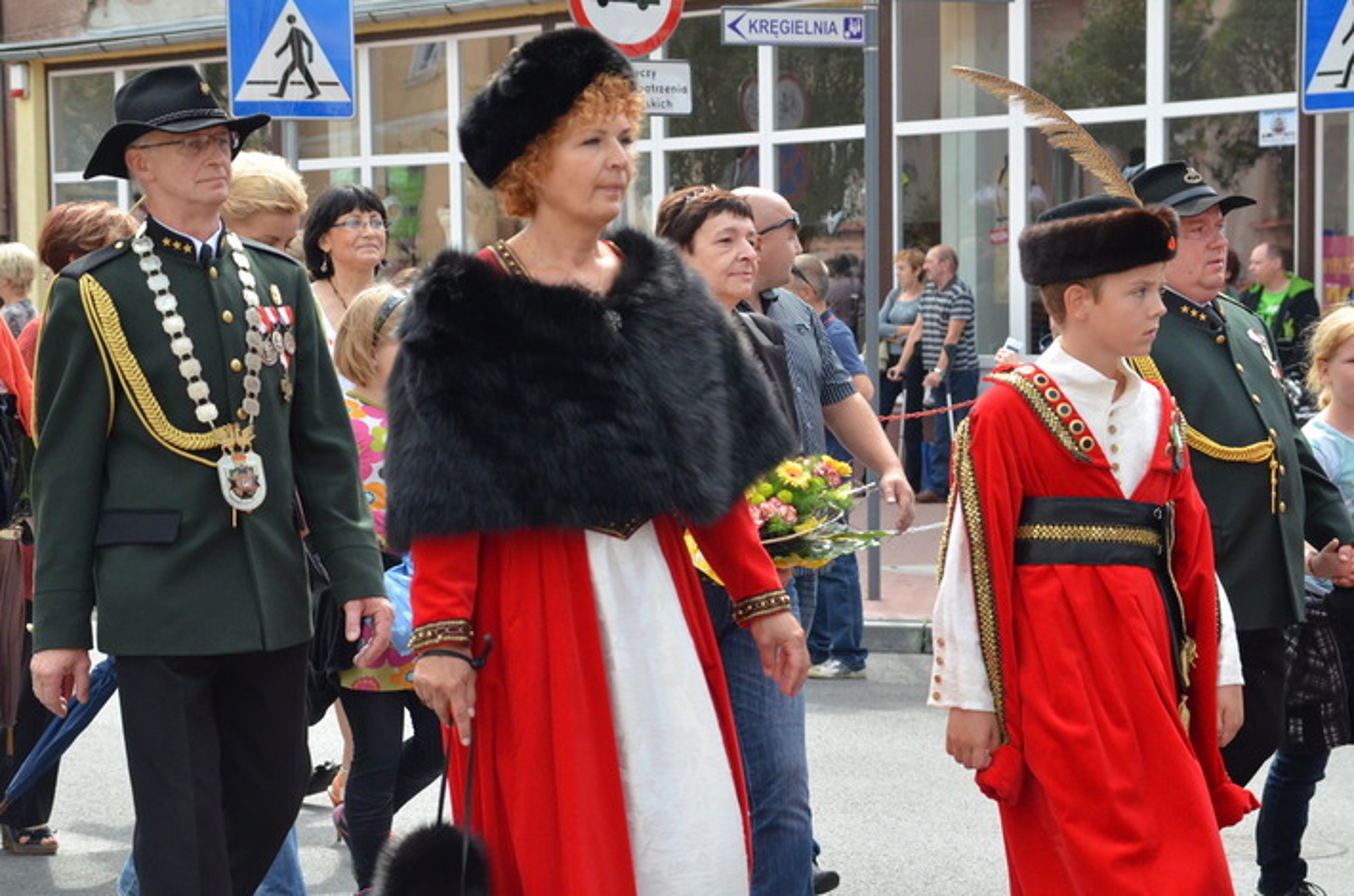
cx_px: 677
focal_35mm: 105
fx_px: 3940
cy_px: 448
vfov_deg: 13.0
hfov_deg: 19.5
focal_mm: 70
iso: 1250
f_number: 6.3
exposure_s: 1/1250
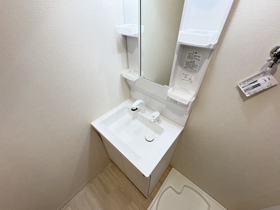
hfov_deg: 102.1
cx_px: 140
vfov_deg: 85.7
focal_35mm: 14
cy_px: 105
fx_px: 113
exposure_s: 1/85
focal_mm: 2.22
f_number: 2.2
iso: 250
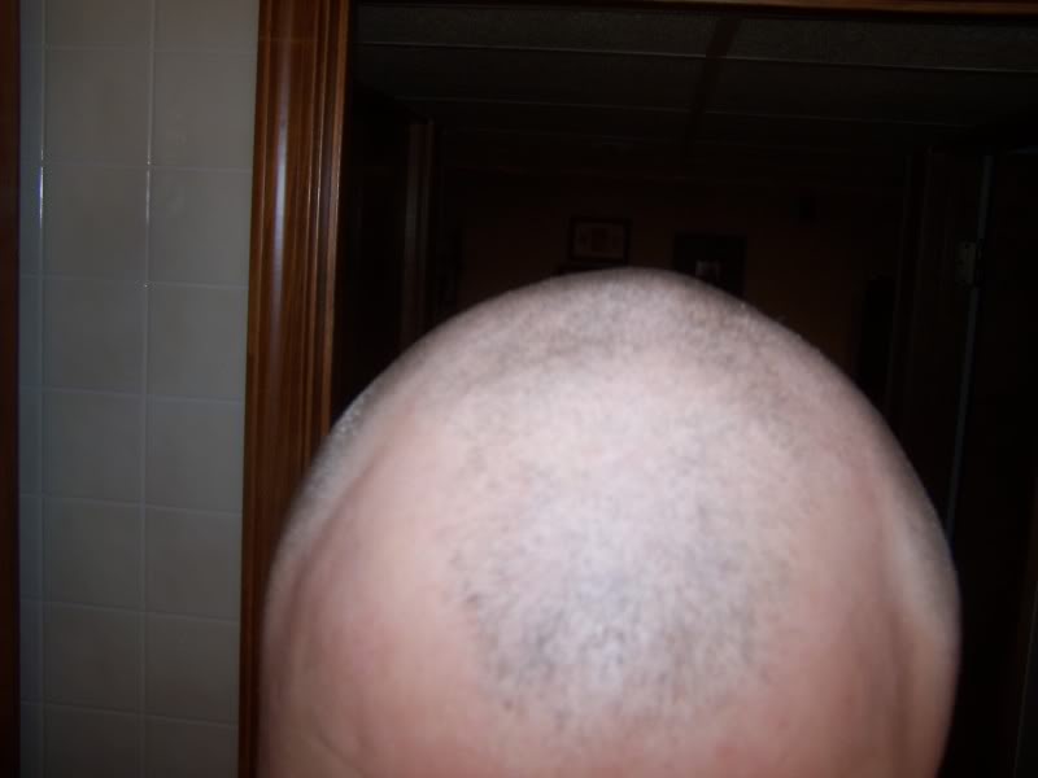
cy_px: 389
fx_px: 1139
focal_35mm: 38
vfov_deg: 37.7
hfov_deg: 49.0
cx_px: 519
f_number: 2.8
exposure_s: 1/60
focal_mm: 6.3
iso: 80
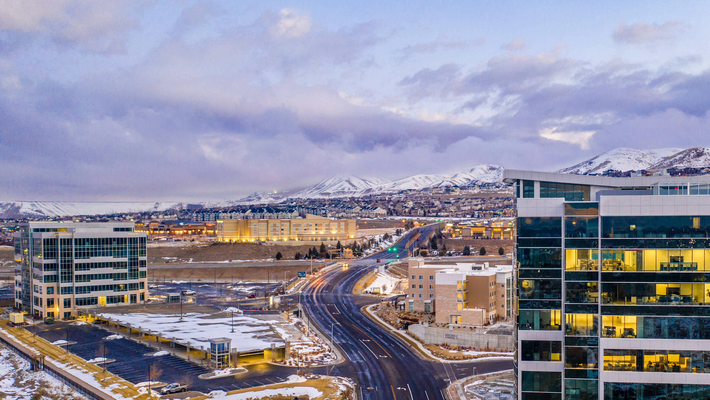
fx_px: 715
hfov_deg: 52.4
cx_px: 426
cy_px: 243
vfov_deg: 31.1
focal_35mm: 38
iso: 100
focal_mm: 10.3
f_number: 2.8
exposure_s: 1/8
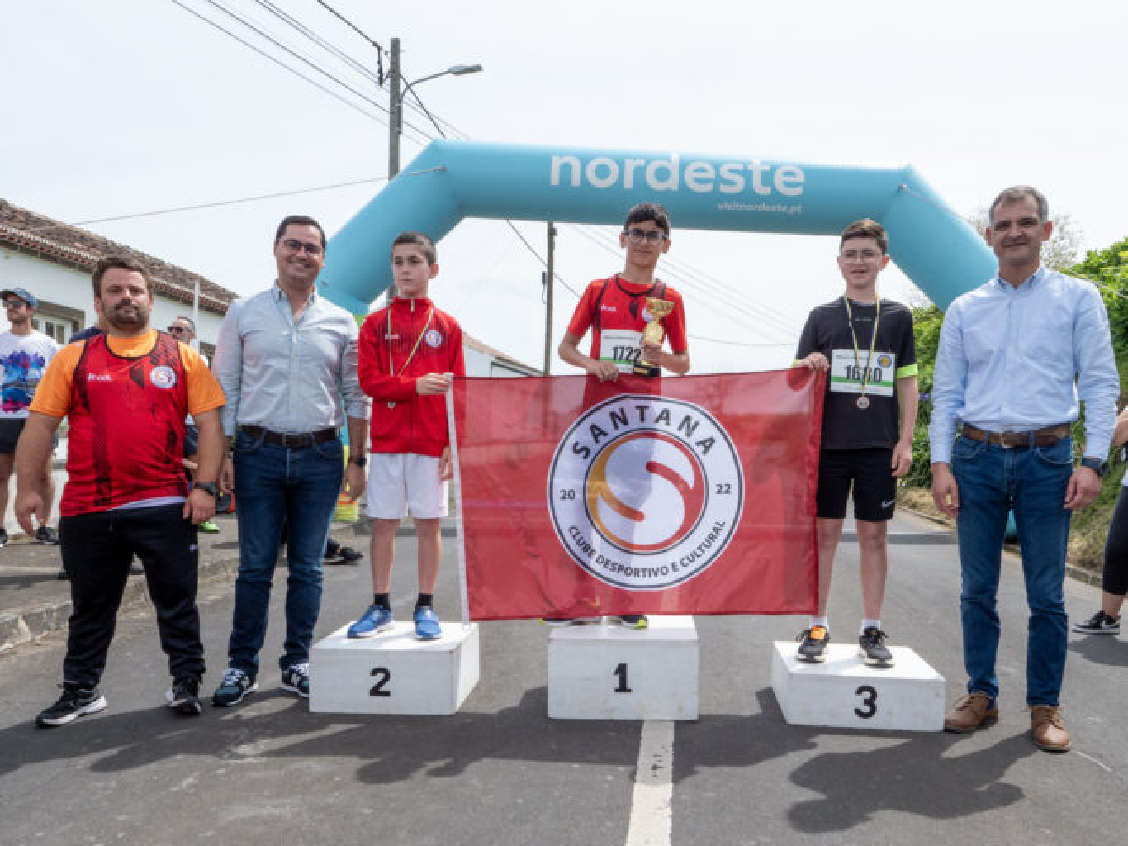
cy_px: 423
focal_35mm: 28
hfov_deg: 63.5
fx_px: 912
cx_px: 564
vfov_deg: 49.7
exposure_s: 1/500
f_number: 9
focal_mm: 14
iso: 400
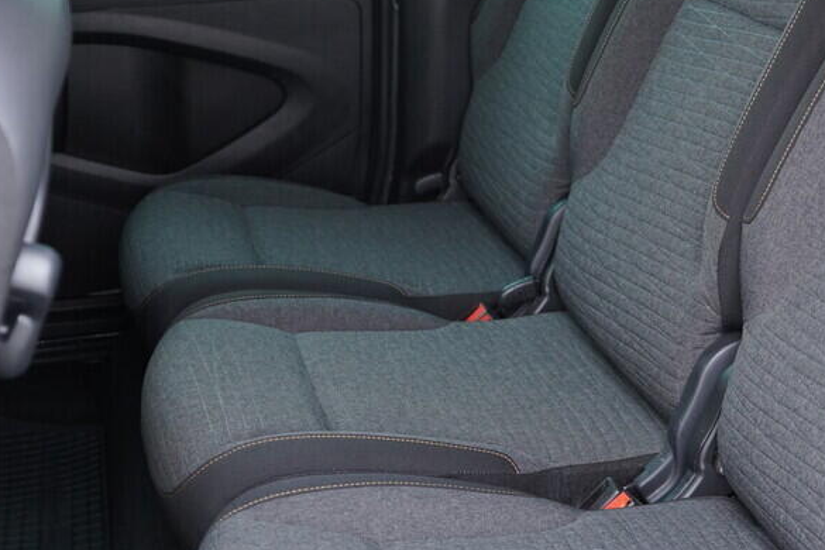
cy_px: 201
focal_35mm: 63
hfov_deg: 31.7
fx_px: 1444
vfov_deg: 21.5
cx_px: 525
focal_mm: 24
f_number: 2.8
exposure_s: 1/40
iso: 400
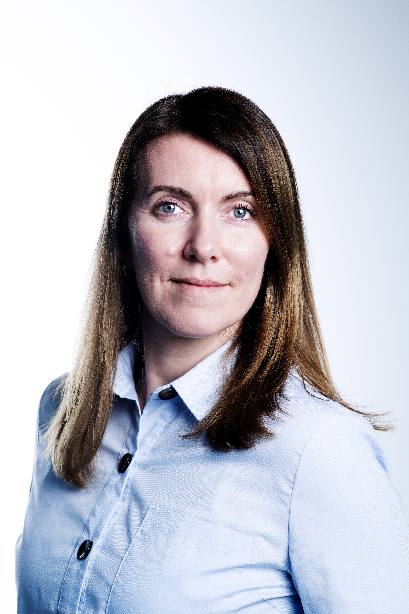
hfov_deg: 16.1
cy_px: 307
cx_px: 204
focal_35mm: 85
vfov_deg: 23.9
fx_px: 1448
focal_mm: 85
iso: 100
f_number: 7.1
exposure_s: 1/100
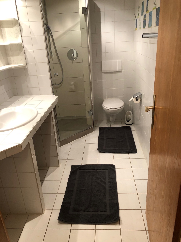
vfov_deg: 63.4
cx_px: 90
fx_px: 195
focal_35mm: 28
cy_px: 121
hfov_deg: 49.7
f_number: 1.8
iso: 50
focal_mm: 4
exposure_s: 1/17
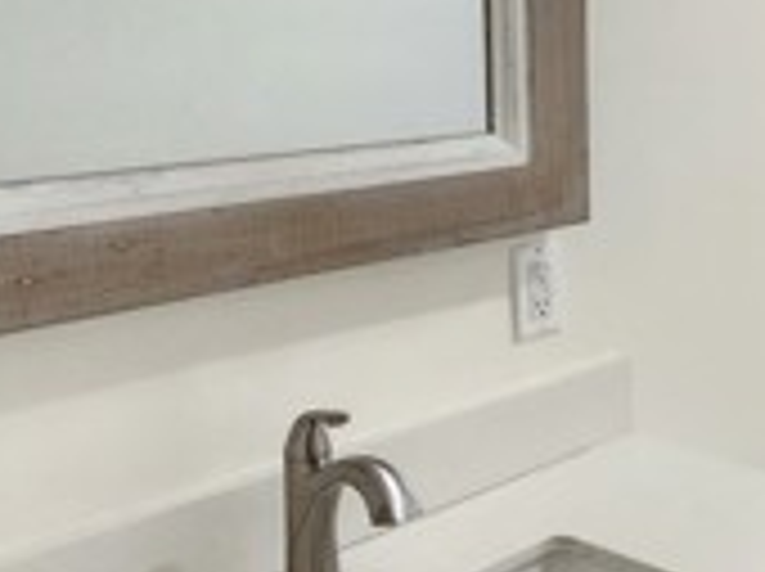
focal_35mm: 49
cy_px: 176
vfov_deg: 29.3
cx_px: 968
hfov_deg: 31.2
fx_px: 1081
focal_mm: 2.2
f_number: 2.2
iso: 400
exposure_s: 1/60
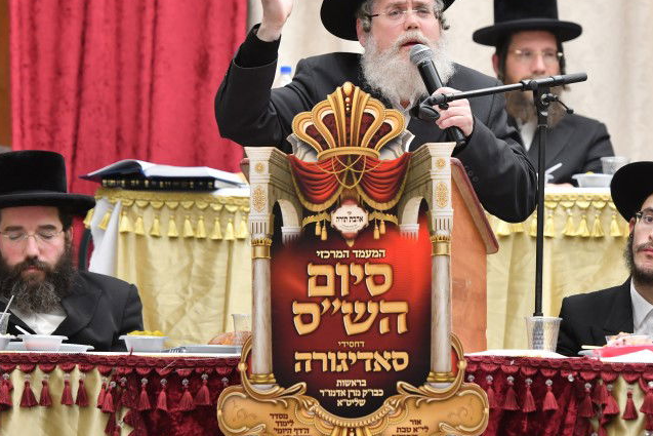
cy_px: 106
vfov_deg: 6.1
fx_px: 4082
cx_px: 406
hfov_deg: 9.1
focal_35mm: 225
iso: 1250
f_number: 5.6
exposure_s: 1/125
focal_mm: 140
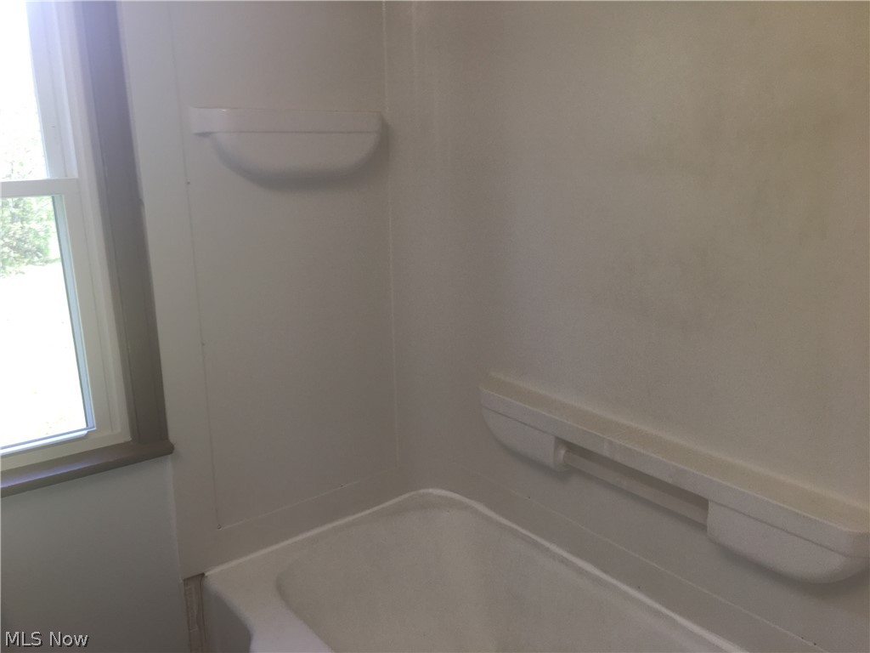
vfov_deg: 48.2
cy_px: 326
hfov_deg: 61.7
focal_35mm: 29
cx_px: 435
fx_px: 729
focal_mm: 4.15
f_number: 2.2
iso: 25
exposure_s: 1/60
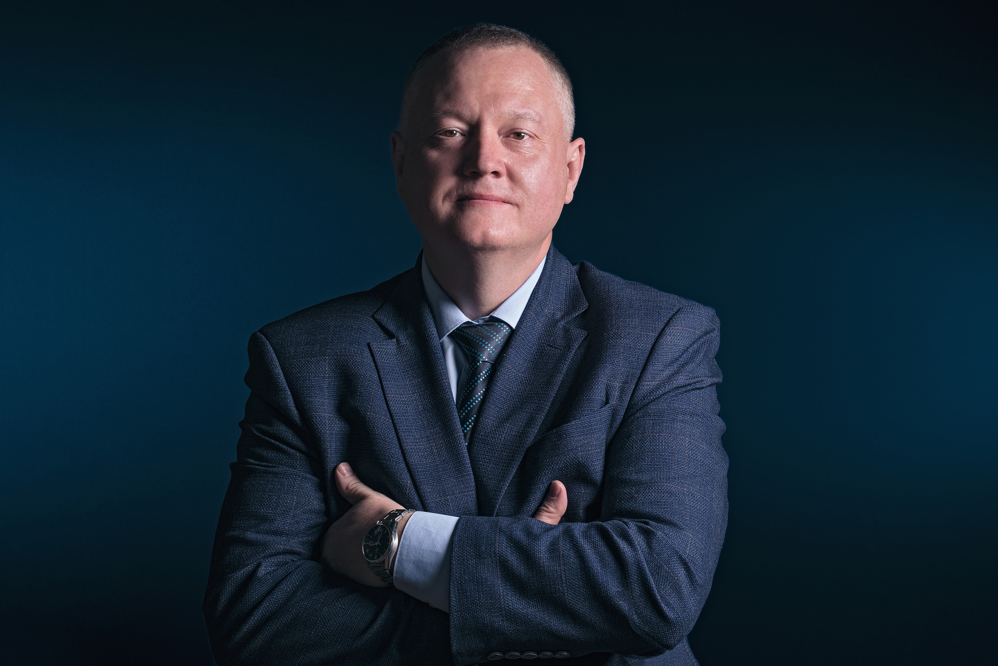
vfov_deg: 10.2
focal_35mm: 135
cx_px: 499
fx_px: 3742
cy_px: 333
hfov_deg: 15.2
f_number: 8
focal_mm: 90
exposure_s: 1/200
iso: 250
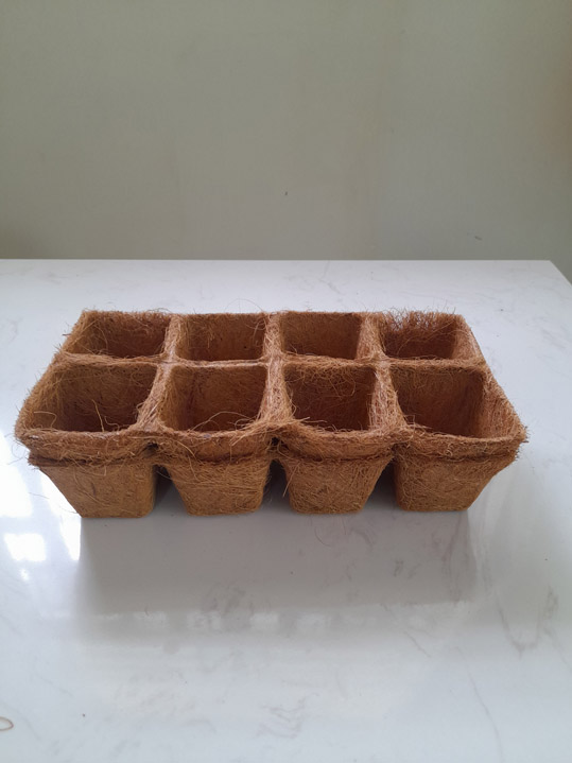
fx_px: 551
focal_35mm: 25
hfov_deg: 54.9
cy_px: 382
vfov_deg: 69.4
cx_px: 286
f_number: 2
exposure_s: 1/60
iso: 125
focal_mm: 4.6
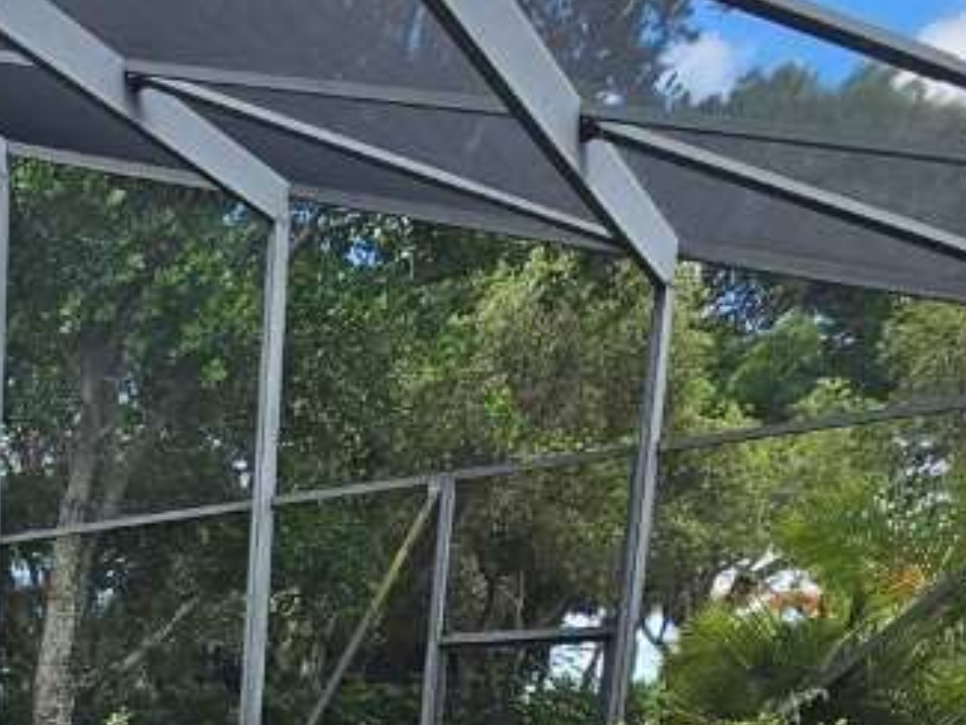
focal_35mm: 41
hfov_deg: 34.9
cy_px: 951
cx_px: -229
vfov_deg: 28.6
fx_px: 1145
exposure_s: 1/275
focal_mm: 2.2
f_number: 2.2
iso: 50
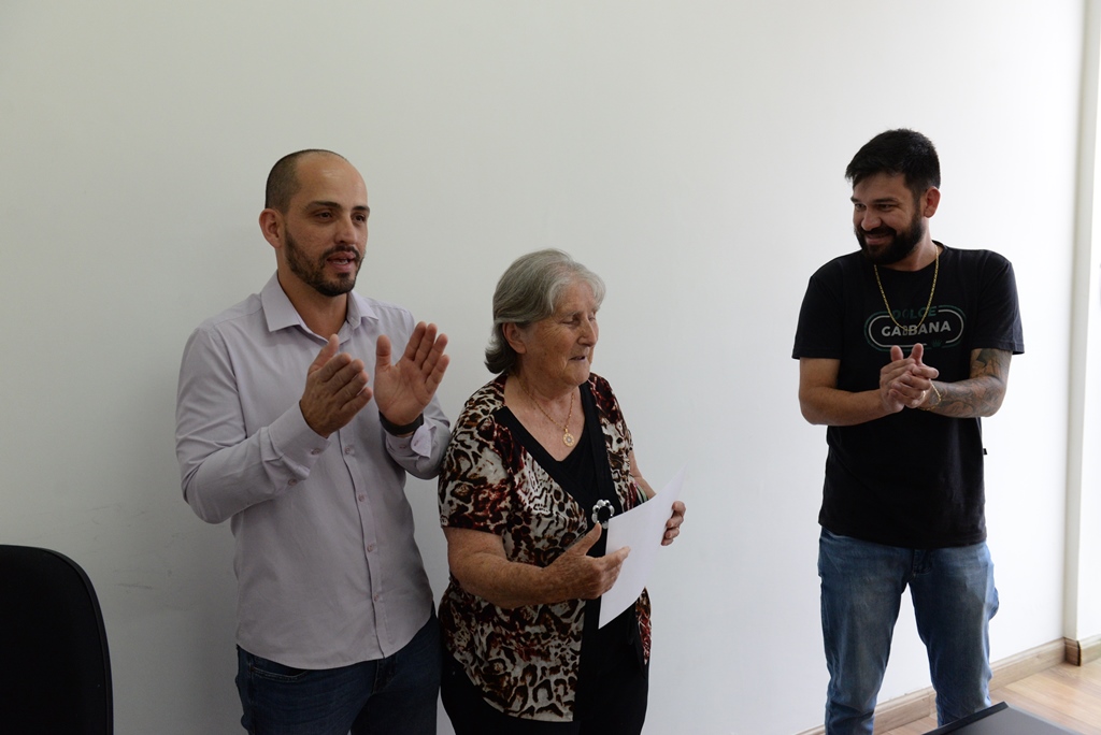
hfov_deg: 55.8
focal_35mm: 34
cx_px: 550
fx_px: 1040
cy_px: 368
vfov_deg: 38.9
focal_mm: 34
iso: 2500
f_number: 5
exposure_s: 1/500
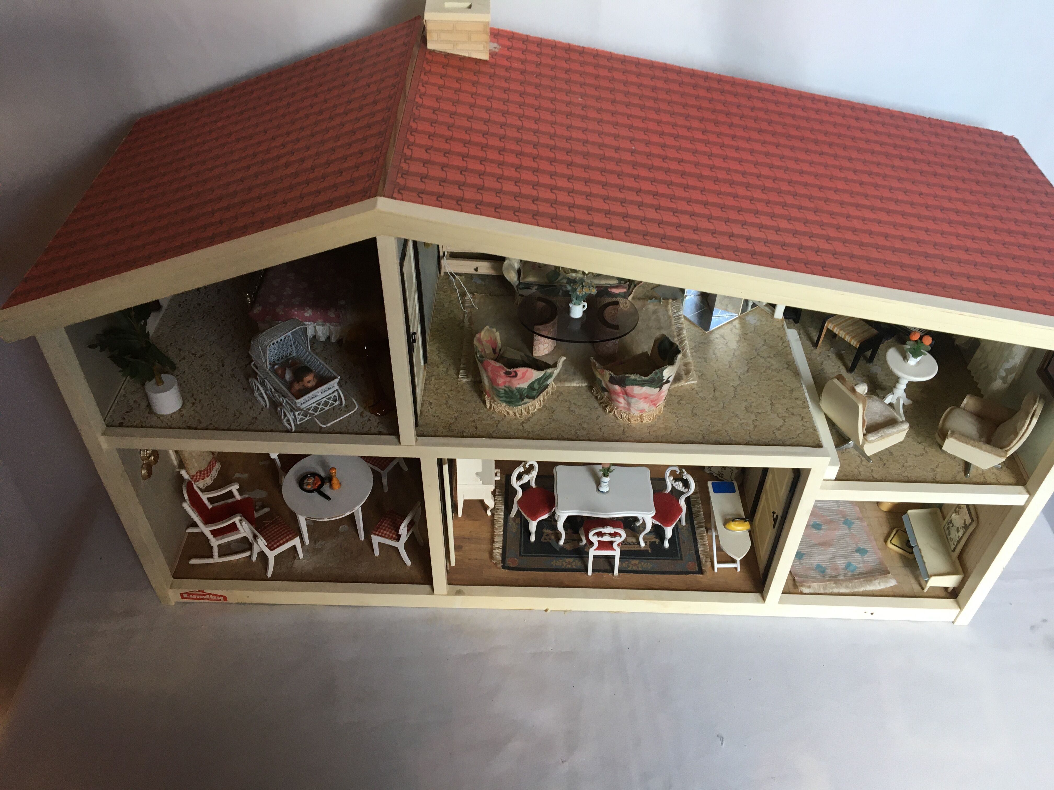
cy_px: 395
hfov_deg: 61.7
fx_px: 883
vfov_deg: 48.2
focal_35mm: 29
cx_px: 527
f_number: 2.2
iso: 80
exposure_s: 1/33
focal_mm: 4.15
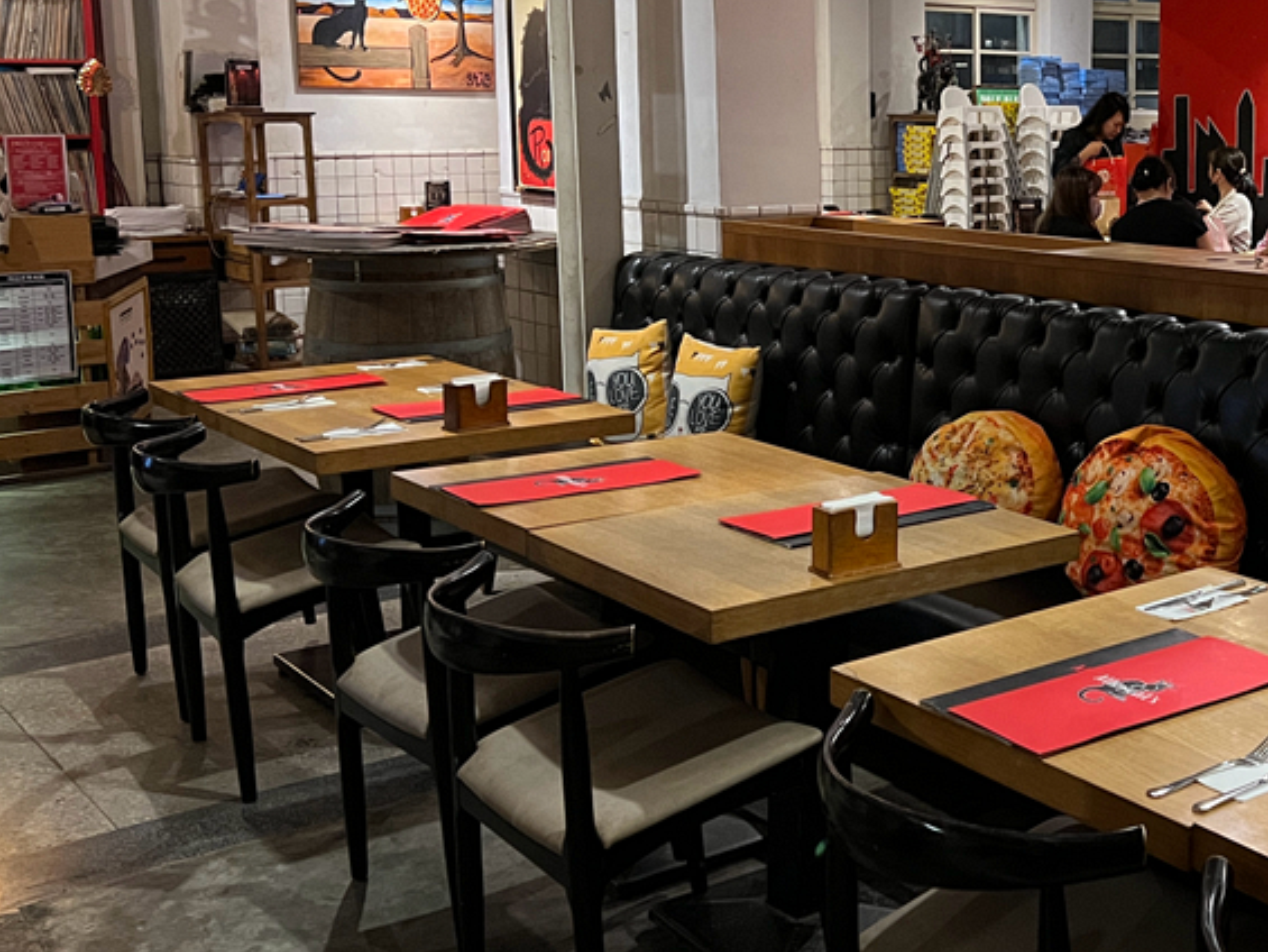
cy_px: 319
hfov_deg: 39.4
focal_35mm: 46
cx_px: 1044
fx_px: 1685
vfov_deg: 31.3
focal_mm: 5.7
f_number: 1.5
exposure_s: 1/40
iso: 640
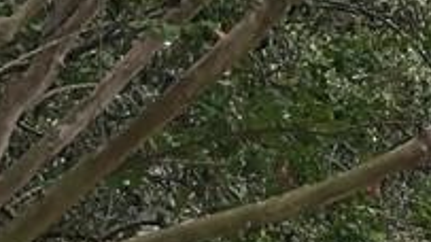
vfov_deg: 7.6
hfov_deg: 12.3
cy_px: 459
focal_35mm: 154
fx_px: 1759
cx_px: 877
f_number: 1.8
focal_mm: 4
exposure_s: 1/533
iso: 20
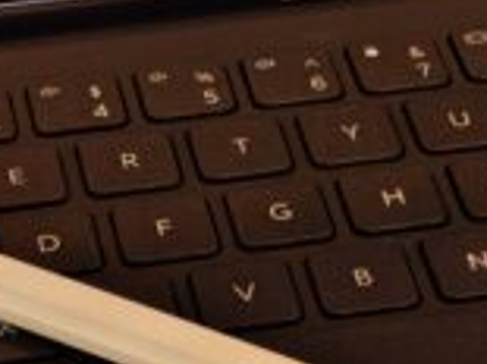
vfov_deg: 6.5
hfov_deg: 8.9
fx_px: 3135
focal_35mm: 223
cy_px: -256
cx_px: 276
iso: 50
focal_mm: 5.4
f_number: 1.6
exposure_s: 1/100
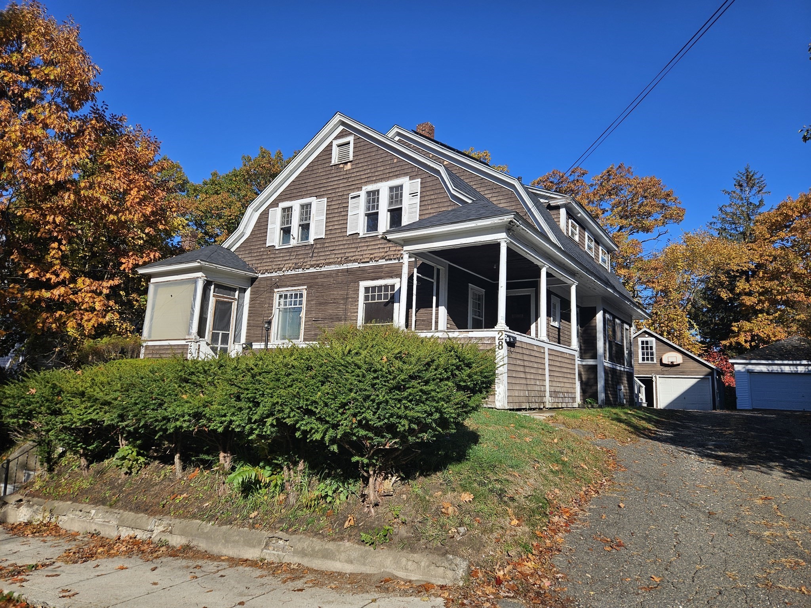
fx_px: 539
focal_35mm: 23
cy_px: 304
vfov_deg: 58.9
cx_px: 406
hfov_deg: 73.9
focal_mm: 5.4
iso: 25
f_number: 1.8
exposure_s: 1/2259
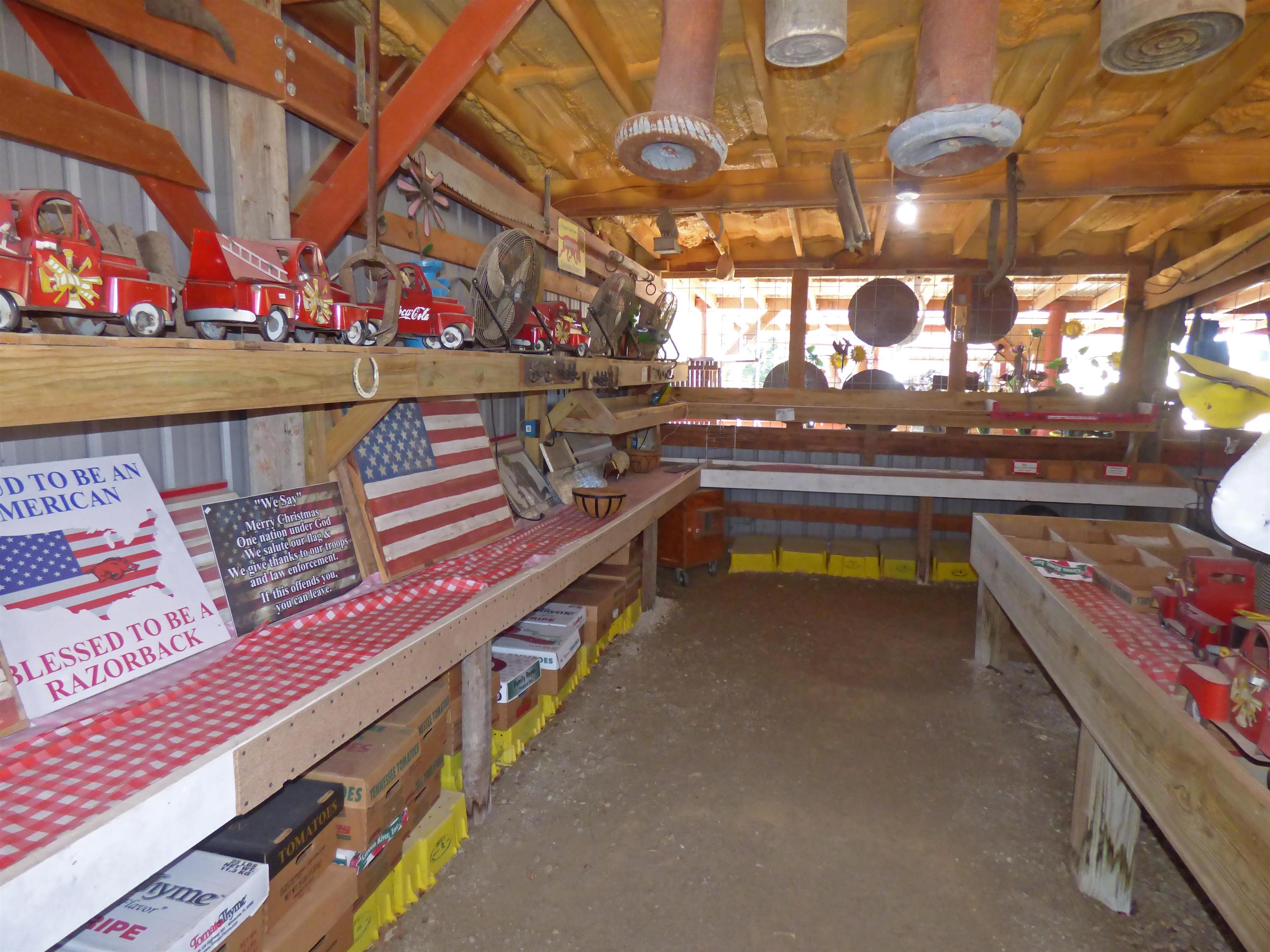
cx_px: 635
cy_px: 476
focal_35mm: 20
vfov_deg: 66.0
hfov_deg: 81.7
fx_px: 734
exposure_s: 1/60
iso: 500
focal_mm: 3.58
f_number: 2.8
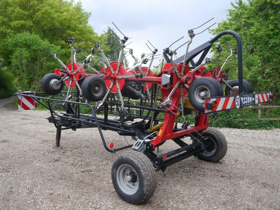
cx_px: 140
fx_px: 259
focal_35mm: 32
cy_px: 105
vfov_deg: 44.2
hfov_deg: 56.8
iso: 160
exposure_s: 1/100
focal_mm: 16
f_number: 4
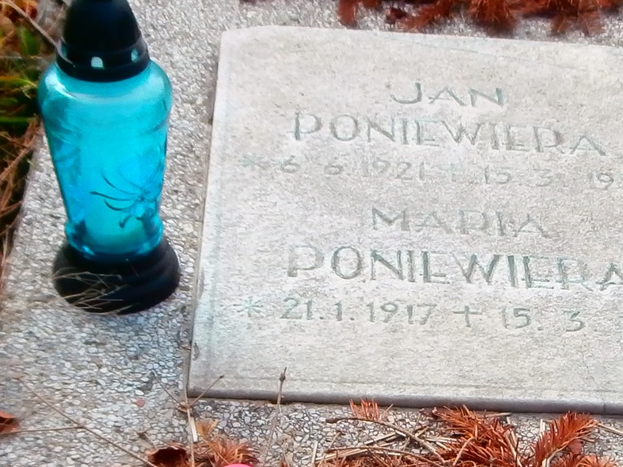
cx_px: 420
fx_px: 1512
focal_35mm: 84
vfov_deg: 17.3
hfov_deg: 23.2
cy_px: 432
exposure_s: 1/640
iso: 100
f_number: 3
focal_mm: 4.2
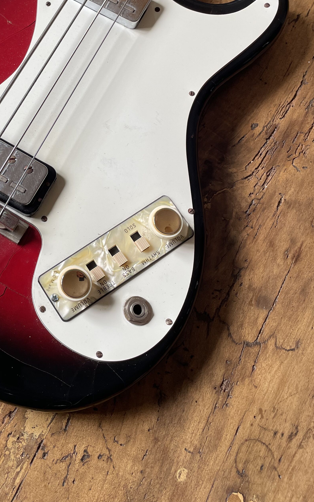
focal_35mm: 44
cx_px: 29
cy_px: 135
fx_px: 602
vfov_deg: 44.0
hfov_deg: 28.1
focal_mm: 4.2
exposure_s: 1/121
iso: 40
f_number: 1.6
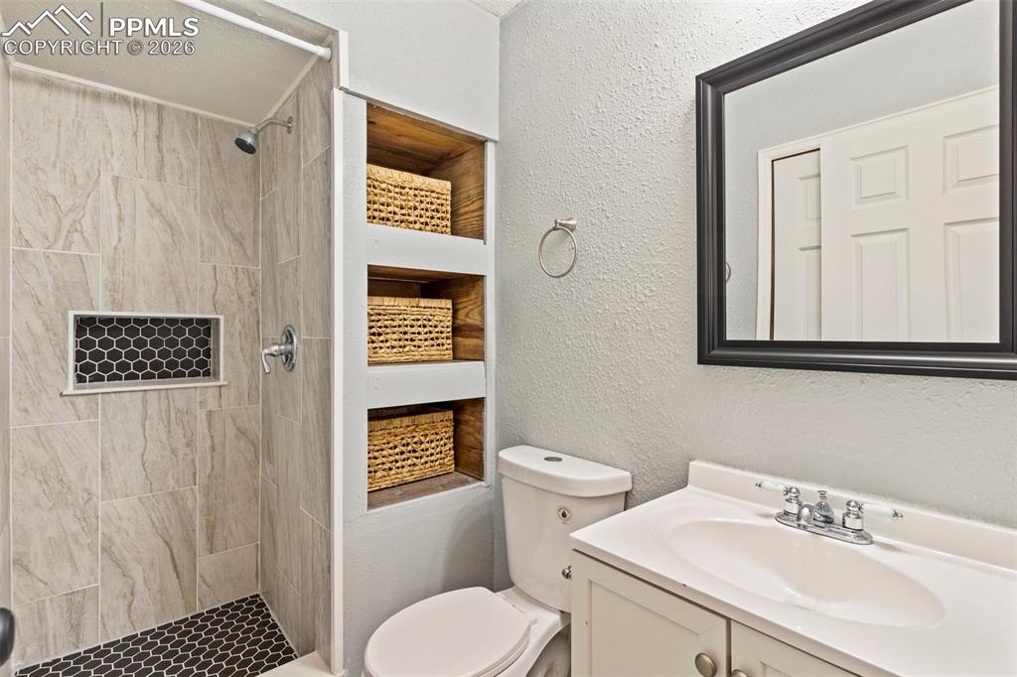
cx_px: 508
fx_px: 480
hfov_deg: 93.3
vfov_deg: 70.4
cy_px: 338
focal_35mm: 17
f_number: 8
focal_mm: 17
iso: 400
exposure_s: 1/10
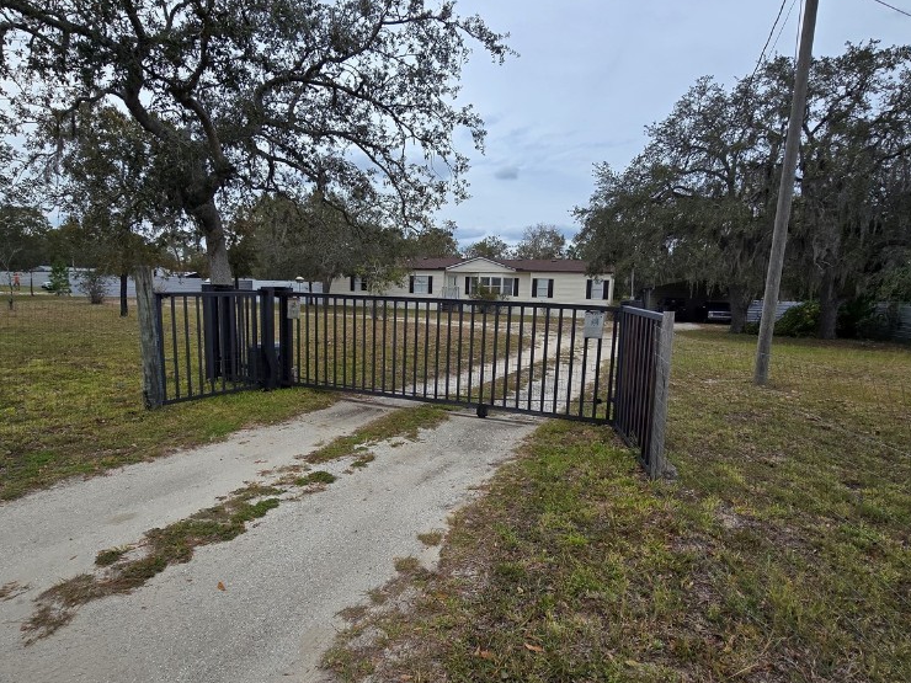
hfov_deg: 87.8
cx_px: 452
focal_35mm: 18
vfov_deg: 71.6
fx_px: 474
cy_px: 358
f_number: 2.2
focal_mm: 2.2
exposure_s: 1/1173
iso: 50
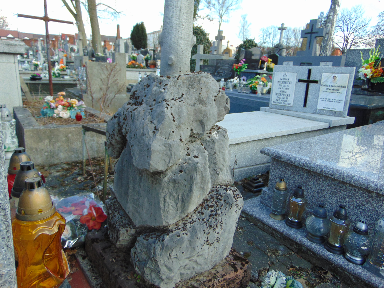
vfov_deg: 54.9
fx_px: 277
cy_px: 144
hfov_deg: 69.4
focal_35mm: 25
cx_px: 192
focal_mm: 4.5
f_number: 3
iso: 80
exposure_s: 1/250
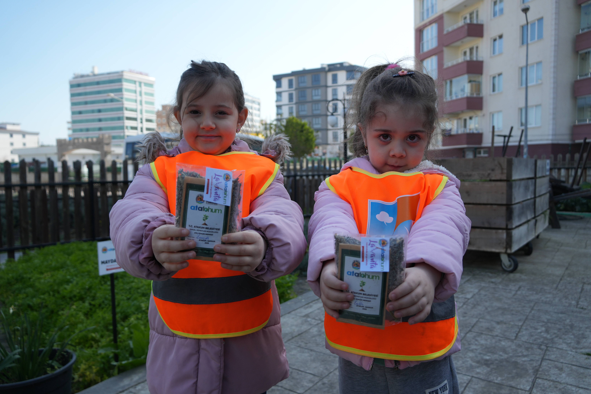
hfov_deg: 67.4
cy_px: 197
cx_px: 296
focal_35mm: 27
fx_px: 443
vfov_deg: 47.9
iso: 125
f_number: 3.5
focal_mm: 18
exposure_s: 1/800
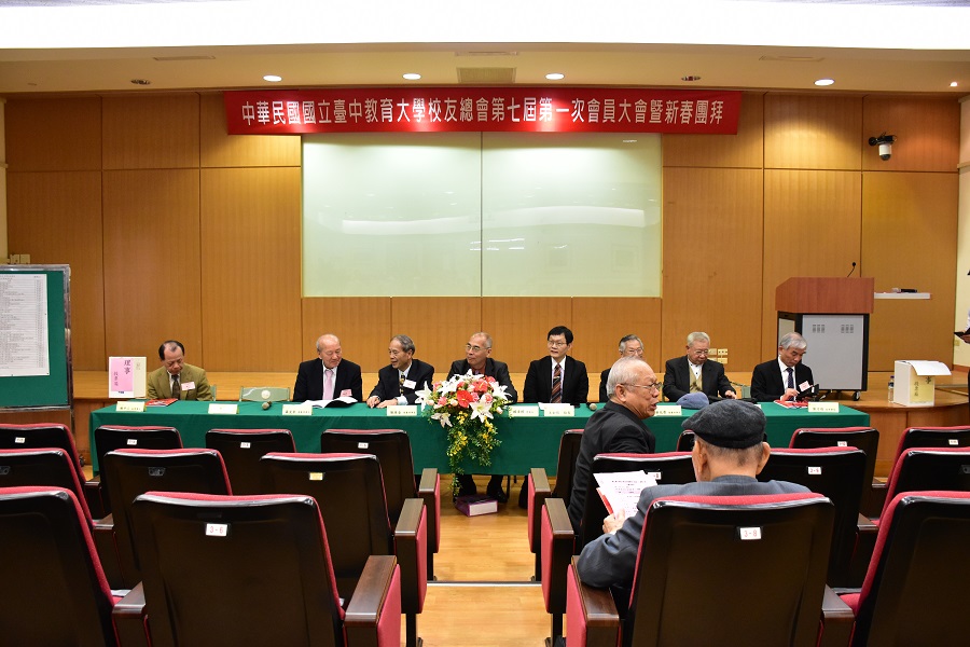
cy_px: 324
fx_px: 727
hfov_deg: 67.4
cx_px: 485
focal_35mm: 27
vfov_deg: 47.9
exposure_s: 1/60
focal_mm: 18
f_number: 4.5
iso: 2500
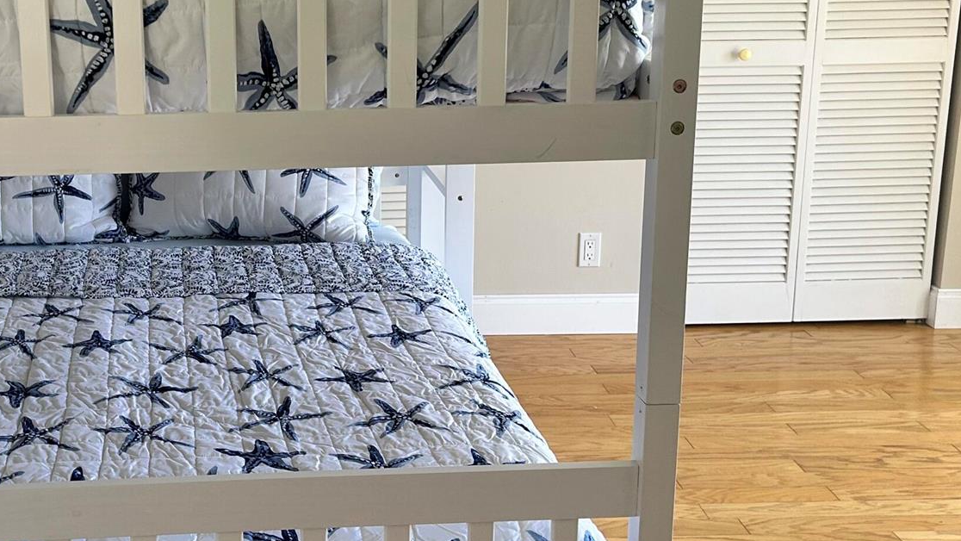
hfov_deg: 39.1
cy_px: 191
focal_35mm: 52
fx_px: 1325
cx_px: 280
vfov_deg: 23.0
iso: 80
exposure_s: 1/60
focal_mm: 5.7
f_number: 1.5
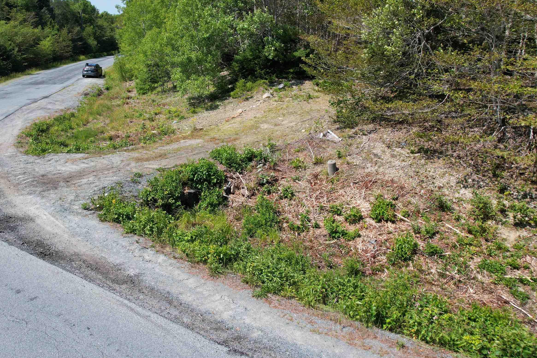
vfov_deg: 44.8
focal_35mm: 29
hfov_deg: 62.5
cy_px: 146
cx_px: 192
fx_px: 433
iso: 100
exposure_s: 1/1600
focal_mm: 8.38
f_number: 2.8
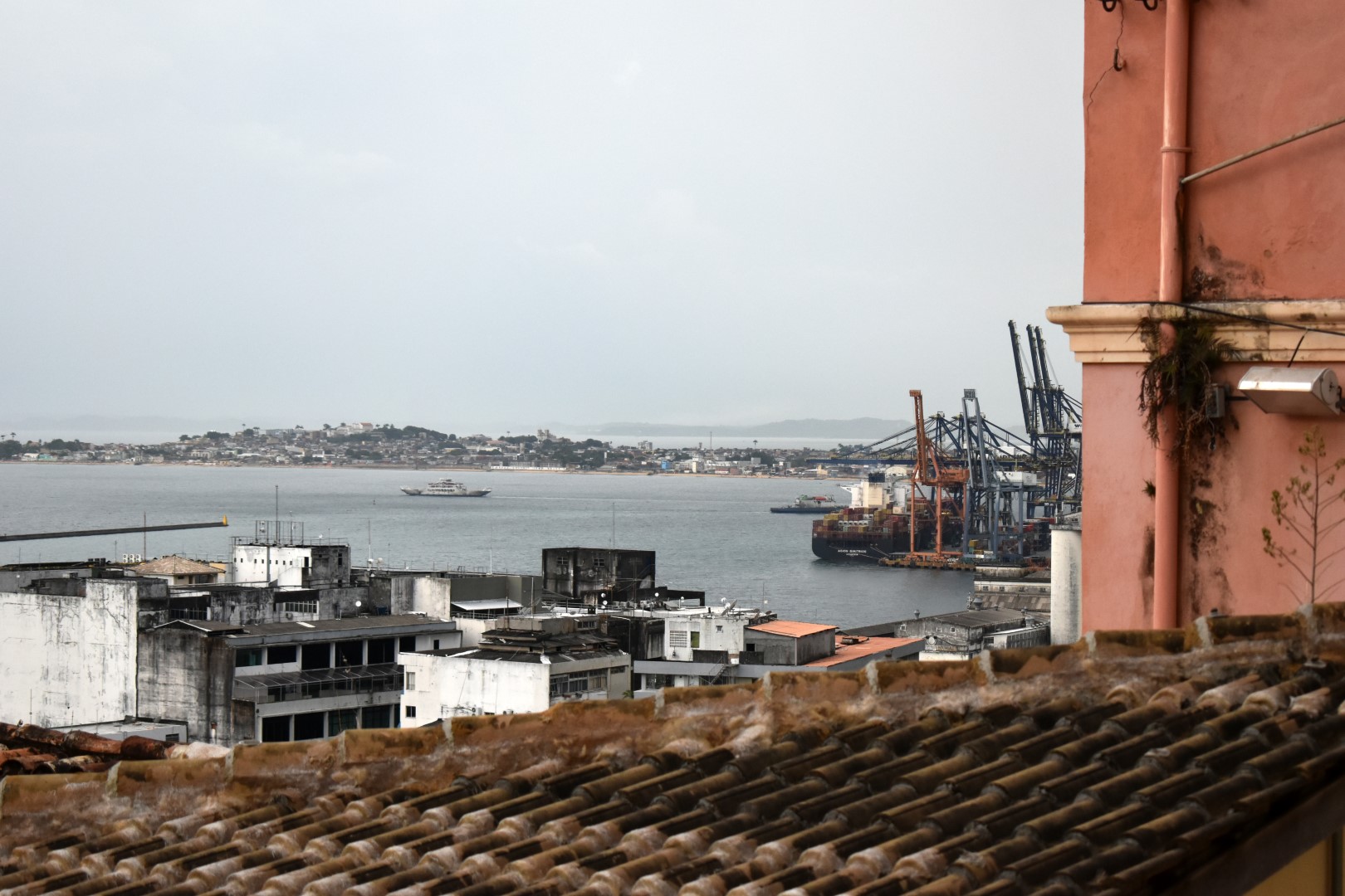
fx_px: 3082
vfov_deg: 16.6
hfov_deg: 24.6
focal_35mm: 82
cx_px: 672
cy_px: 448
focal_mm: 55
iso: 800
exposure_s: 1/800
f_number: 5.6
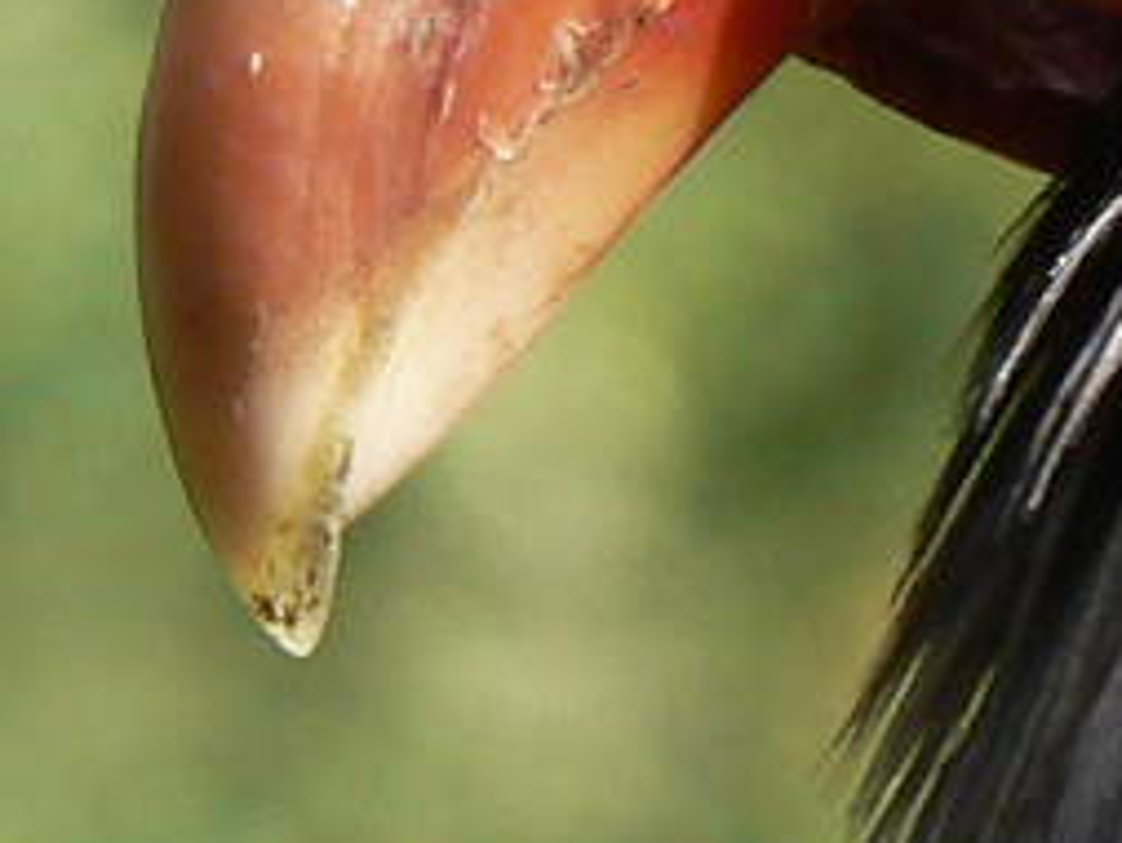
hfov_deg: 1.9
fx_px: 33660
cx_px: 1135
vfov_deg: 1.4
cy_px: -195
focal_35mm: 1038
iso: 80
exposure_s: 1/100
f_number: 4
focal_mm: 27.4
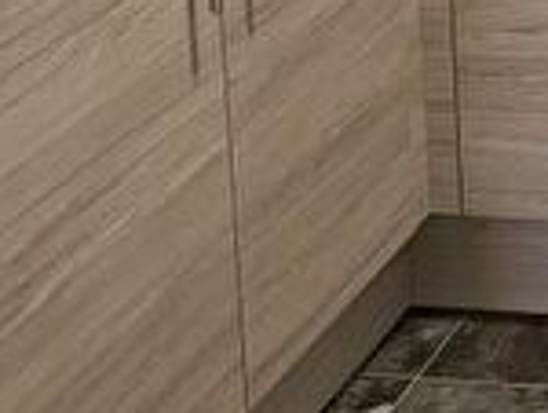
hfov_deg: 14.1
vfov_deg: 10.8
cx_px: 1034
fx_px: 1919
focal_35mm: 121
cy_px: -521
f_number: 1.8
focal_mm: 4.25
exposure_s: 1/50
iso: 100
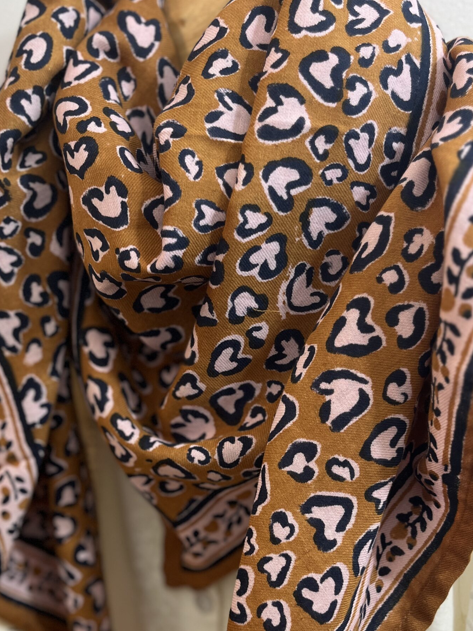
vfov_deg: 44.2
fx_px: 765
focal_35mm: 42
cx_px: 226
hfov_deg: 34.3
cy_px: 414
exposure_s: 1/50
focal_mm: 5.1
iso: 100
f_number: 1.6
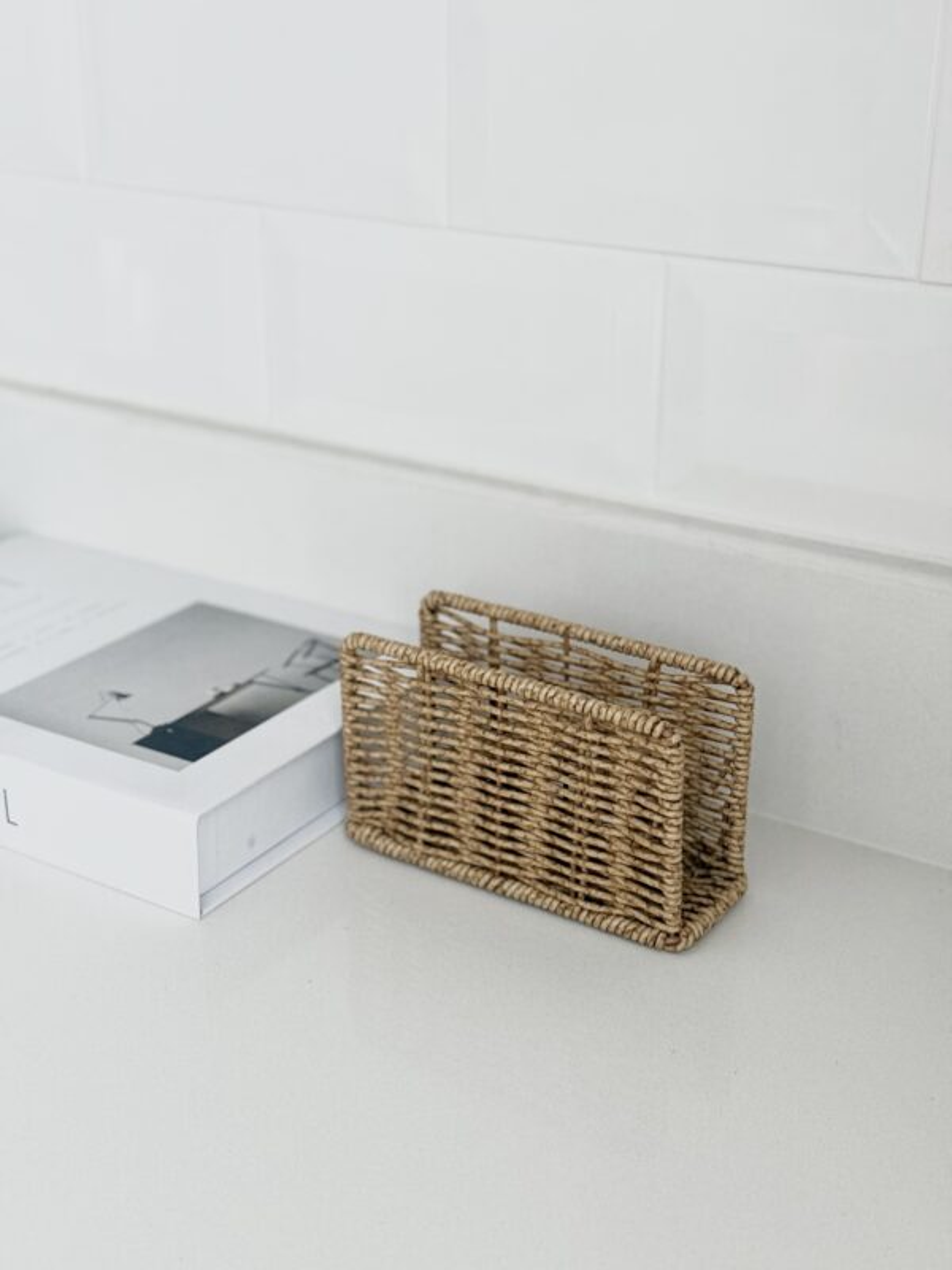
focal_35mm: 48
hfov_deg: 30.3
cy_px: 635
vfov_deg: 39.7
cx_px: 476
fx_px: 1760
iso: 400
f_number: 1.78
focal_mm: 6.76
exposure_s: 1/40
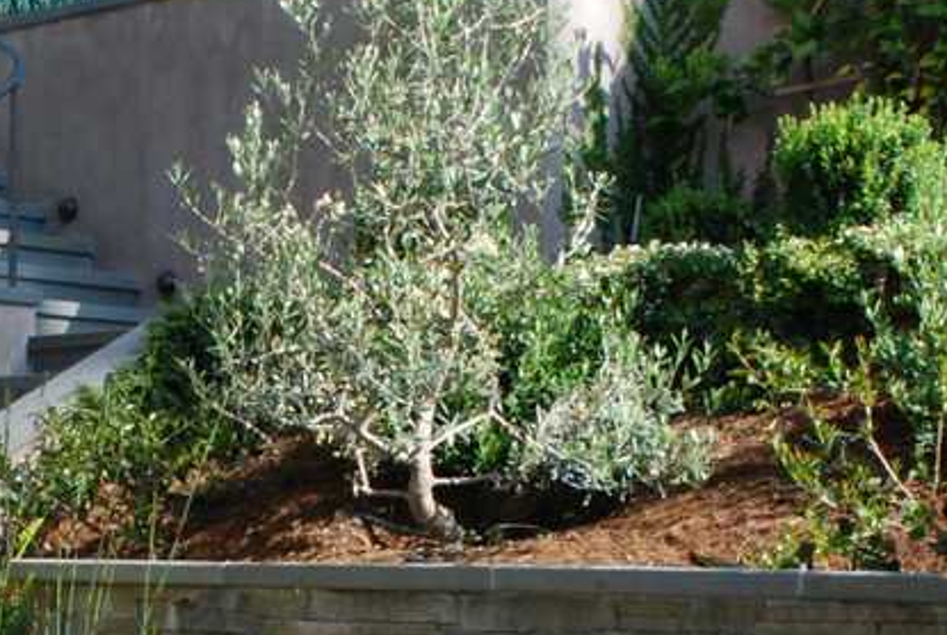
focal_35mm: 108
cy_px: 672
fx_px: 2845
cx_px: 306
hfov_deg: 18.8
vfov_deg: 12.5
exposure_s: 1/400
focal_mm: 20
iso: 800
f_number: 10
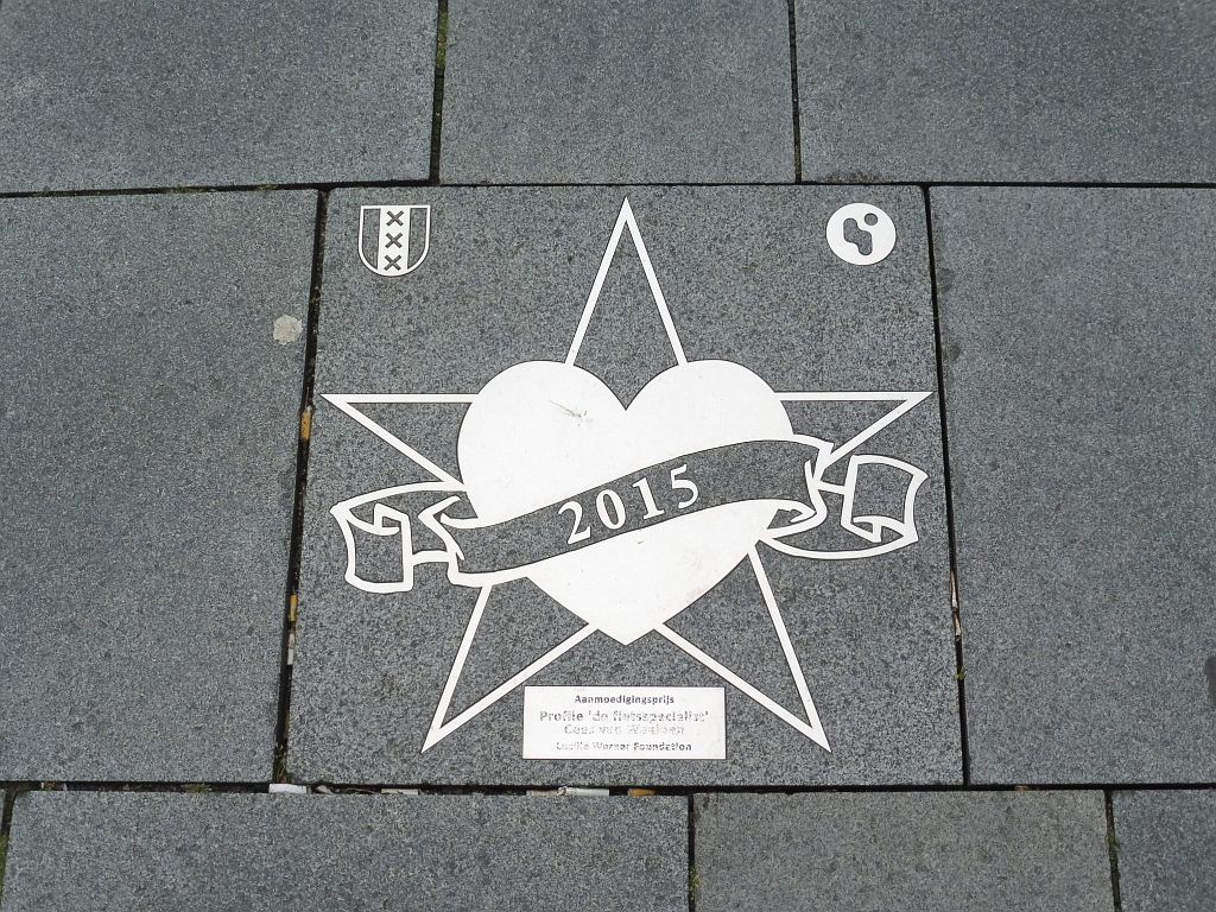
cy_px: 456
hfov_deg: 40.4
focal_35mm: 47
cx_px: 608
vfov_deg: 30.9
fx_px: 1651
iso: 100
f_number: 5
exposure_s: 1/500
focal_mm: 8.5
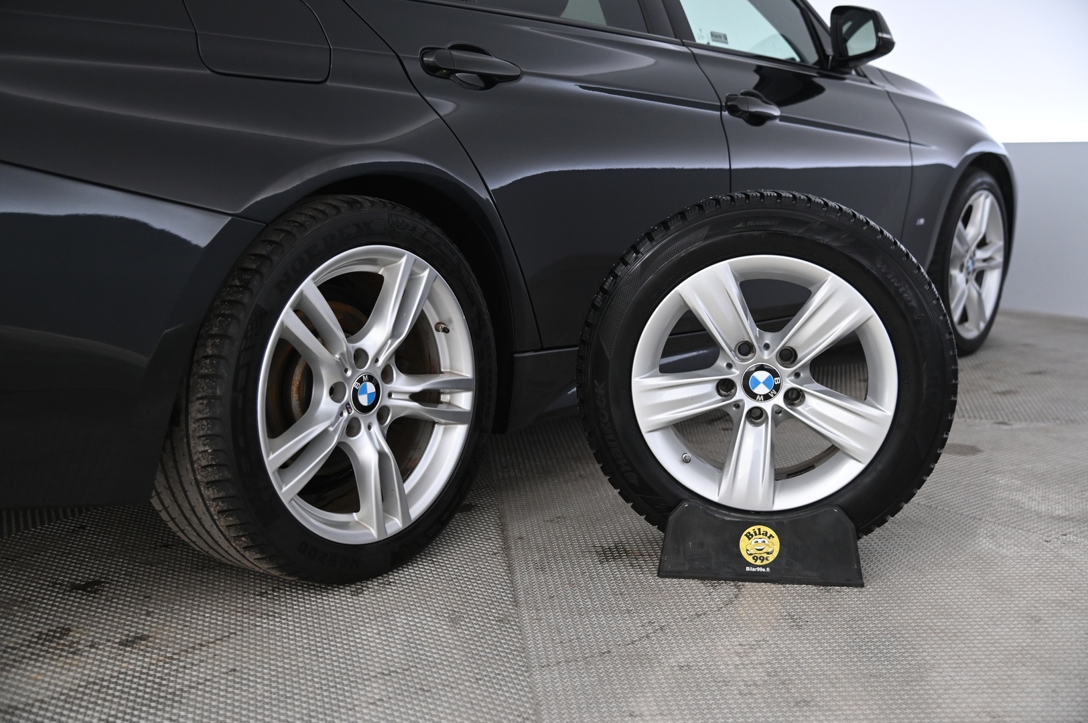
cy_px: 362
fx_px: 1329
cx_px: 544
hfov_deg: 44.5
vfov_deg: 30.5
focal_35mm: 44
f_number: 4
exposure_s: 1/80
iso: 2000
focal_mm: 44
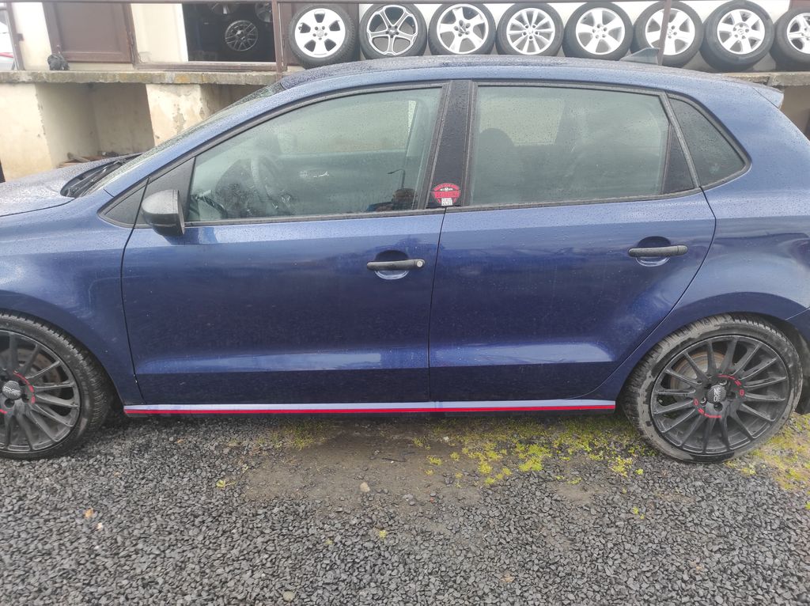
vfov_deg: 54.8
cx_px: 405
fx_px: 584
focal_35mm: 25
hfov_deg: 69.4
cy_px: 303
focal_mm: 5.43
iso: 100
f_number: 1.89
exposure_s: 1/126
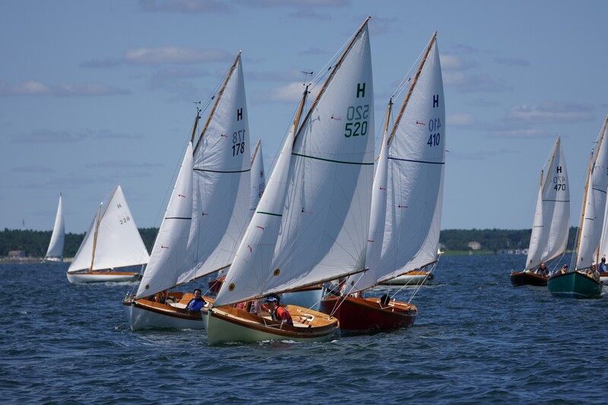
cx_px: 304
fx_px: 3799
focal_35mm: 225
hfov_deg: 9.2
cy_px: 202
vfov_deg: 6.1
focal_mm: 150
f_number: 5
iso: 125
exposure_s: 1/1600
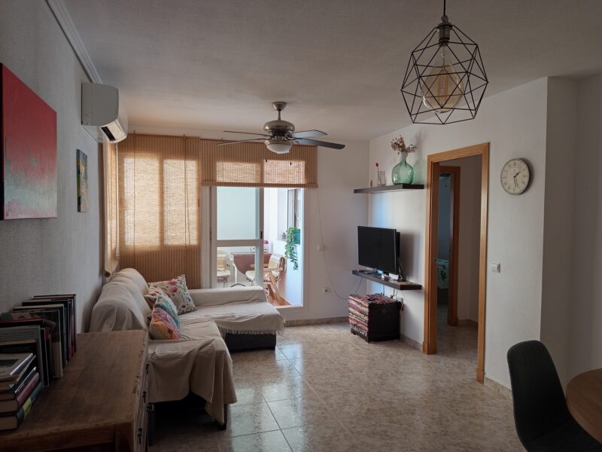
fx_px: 417
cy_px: 226
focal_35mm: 24
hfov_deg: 71.6
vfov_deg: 56.8
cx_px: 301
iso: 287
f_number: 1.7
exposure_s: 1/50
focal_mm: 5.24
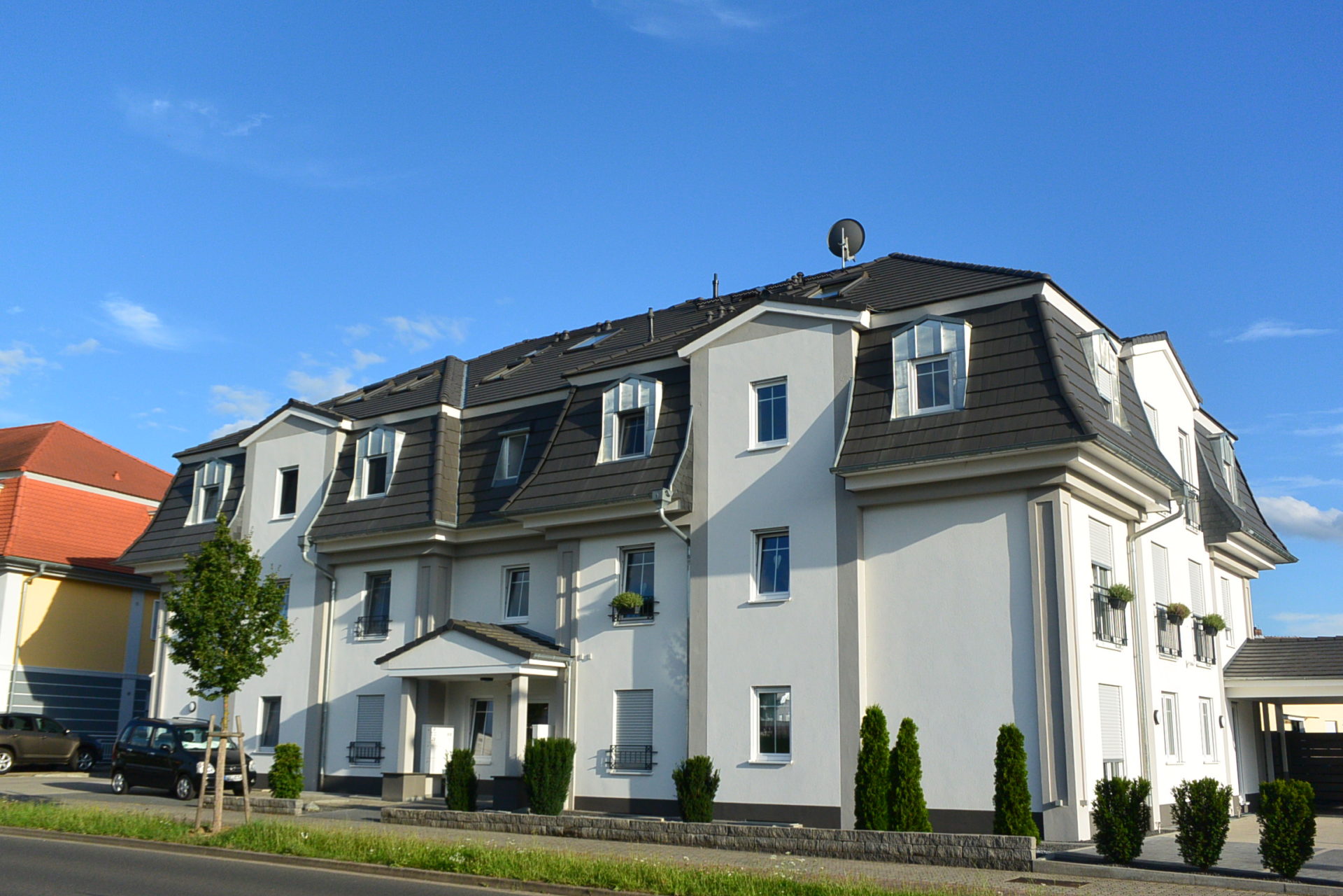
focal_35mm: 34
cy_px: 448
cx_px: 672
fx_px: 1268
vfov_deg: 38.9
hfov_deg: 55.8
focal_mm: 12.8
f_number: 5
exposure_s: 1/1000
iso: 160
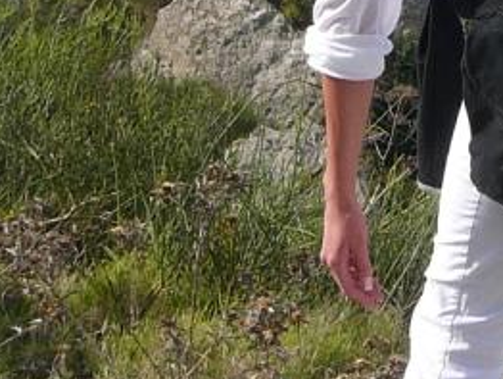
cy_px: -13
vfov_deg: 9.2
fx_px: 2327
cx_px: 484
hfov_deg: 12.2
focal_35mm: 160
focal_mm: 6.1
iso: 80
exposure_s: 1/400
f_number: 5
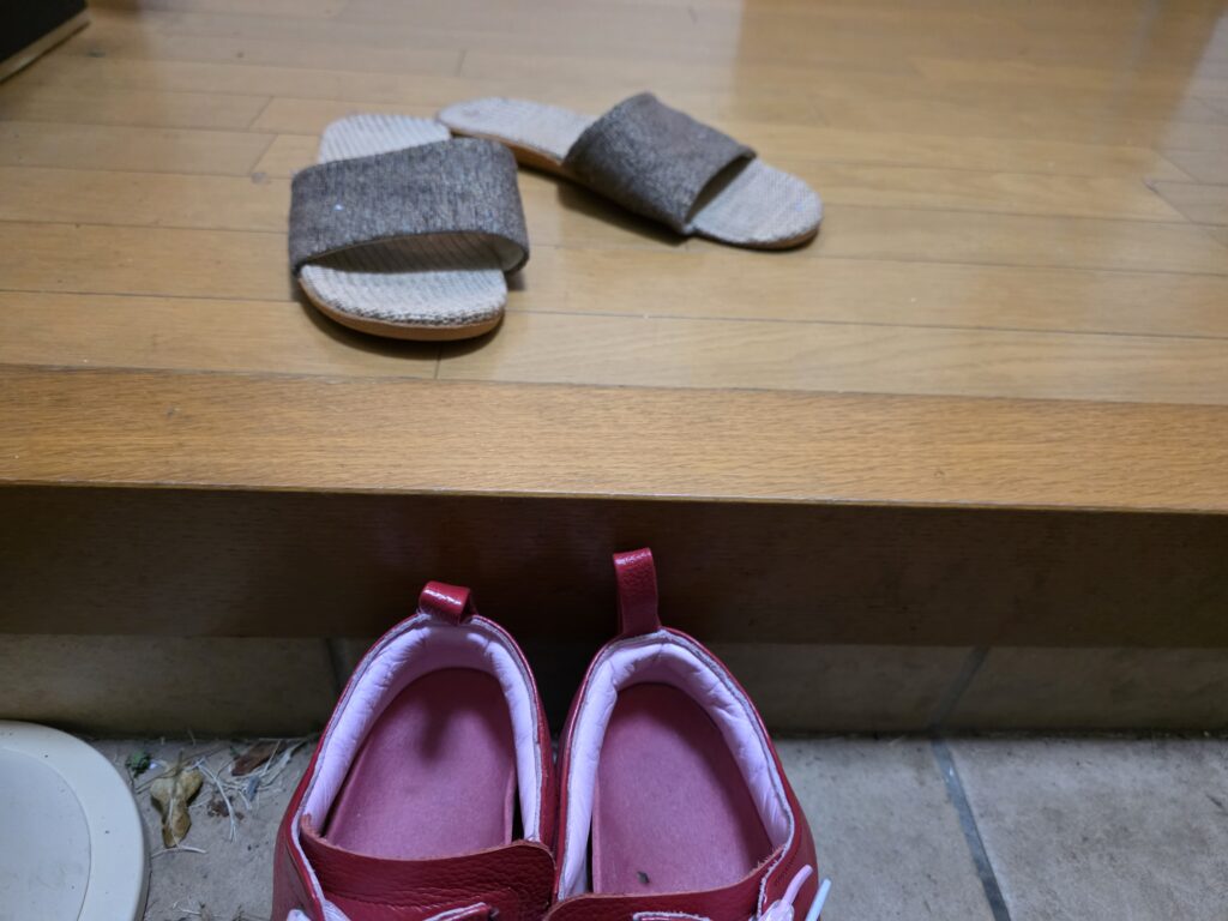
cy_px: 460
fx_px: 816
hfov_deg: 73.9
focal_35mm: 23
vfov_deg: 58.9
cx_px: 614
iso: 1250
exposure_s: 1/100
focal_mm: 6.3
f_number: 1.7
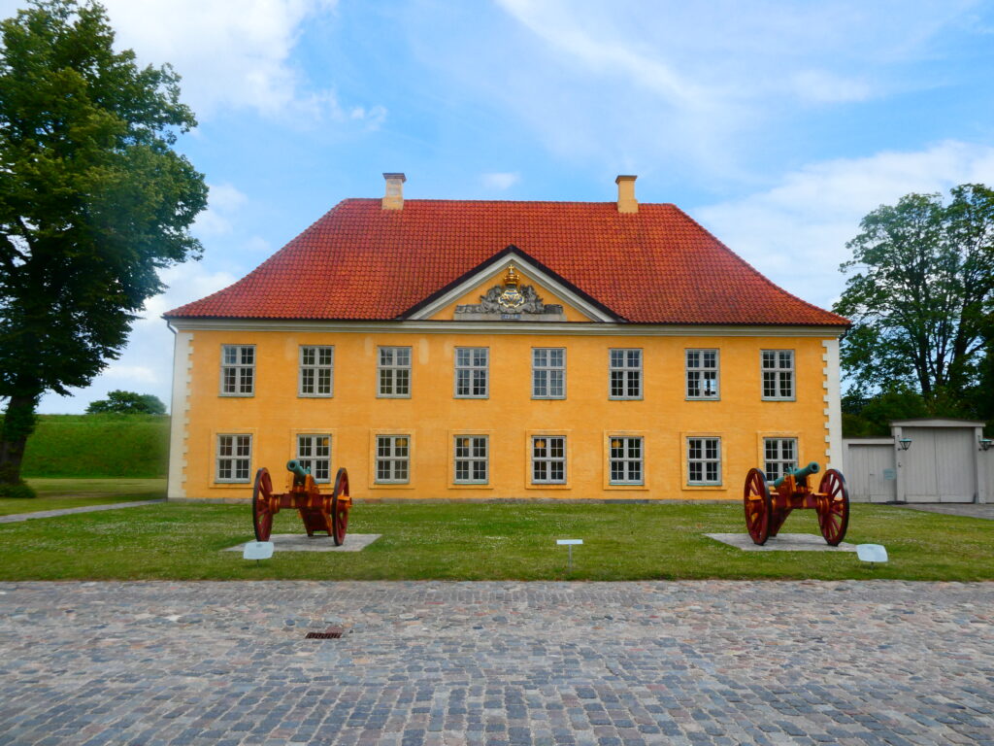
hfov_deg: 58.4
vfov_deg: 45.4
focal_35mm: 31
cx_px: 497
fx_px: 890
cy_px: 373
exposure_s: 1/250
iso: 80
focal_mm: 5.4
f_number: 6.3
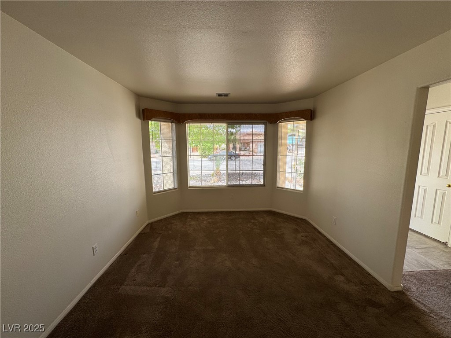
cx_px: 226
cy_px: 169
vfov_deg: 85.7
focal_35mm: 14
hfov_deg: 102.1
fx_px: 182
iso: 40
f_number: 2.2
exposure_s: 1/135
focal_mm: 2.22
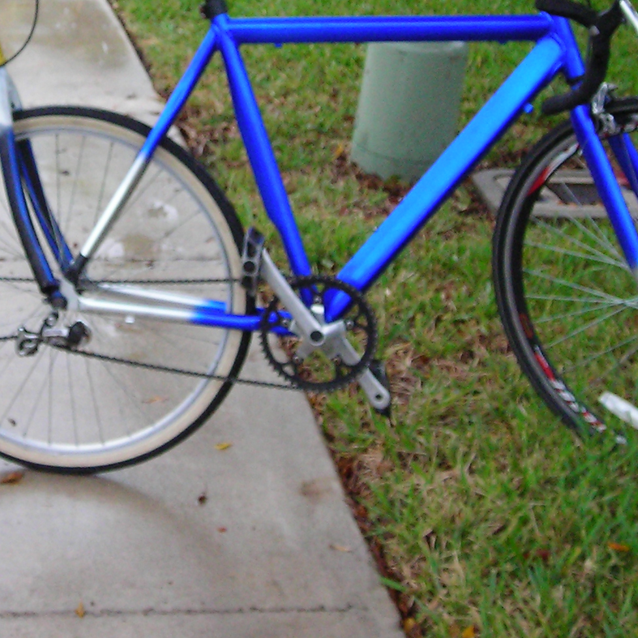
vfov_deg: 19.2
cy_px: 81
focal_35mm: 89
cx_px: 115
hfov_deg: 19.3
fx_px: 1856
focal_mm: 6.3
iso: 200
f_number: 3.2
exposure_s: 1/36.5
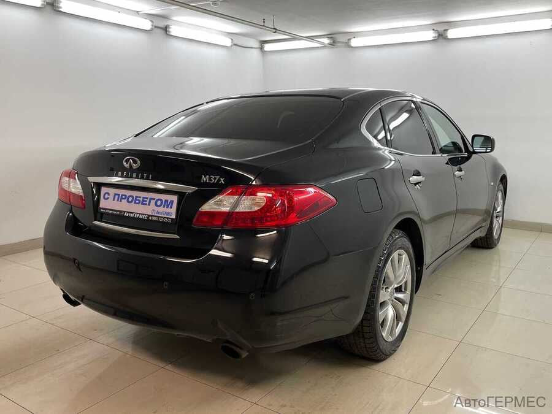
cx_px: 276
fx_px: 415
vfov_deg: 53.1
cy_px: 207
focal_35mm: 26
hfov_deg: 67.3
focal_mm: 4.2
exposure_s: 1/100
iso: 50
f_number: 1.6
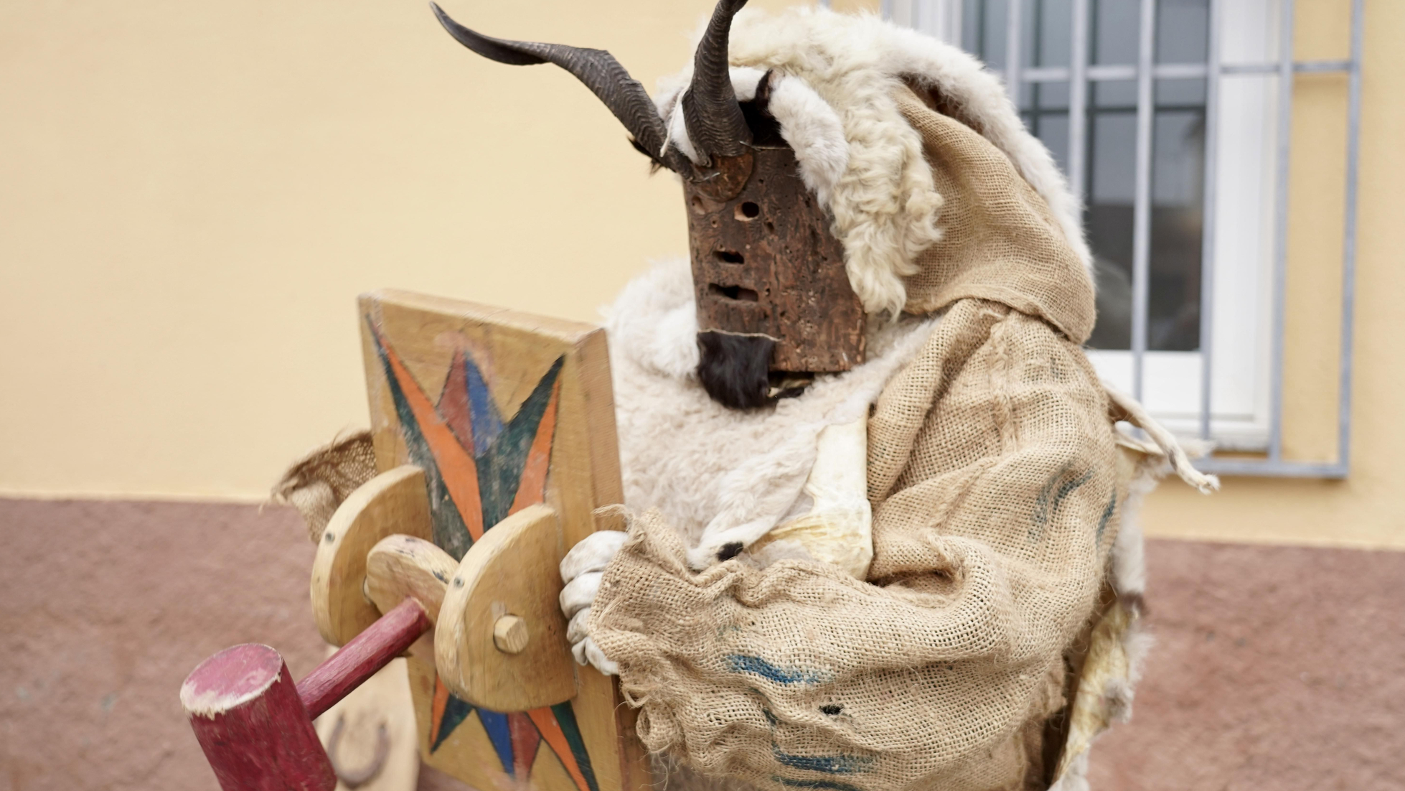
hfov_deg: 44.6
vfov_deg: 26.0
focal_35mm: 46
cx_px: 692
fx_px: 1714
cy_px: 407
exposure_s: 1/500
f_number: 4
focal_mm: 43
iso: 500
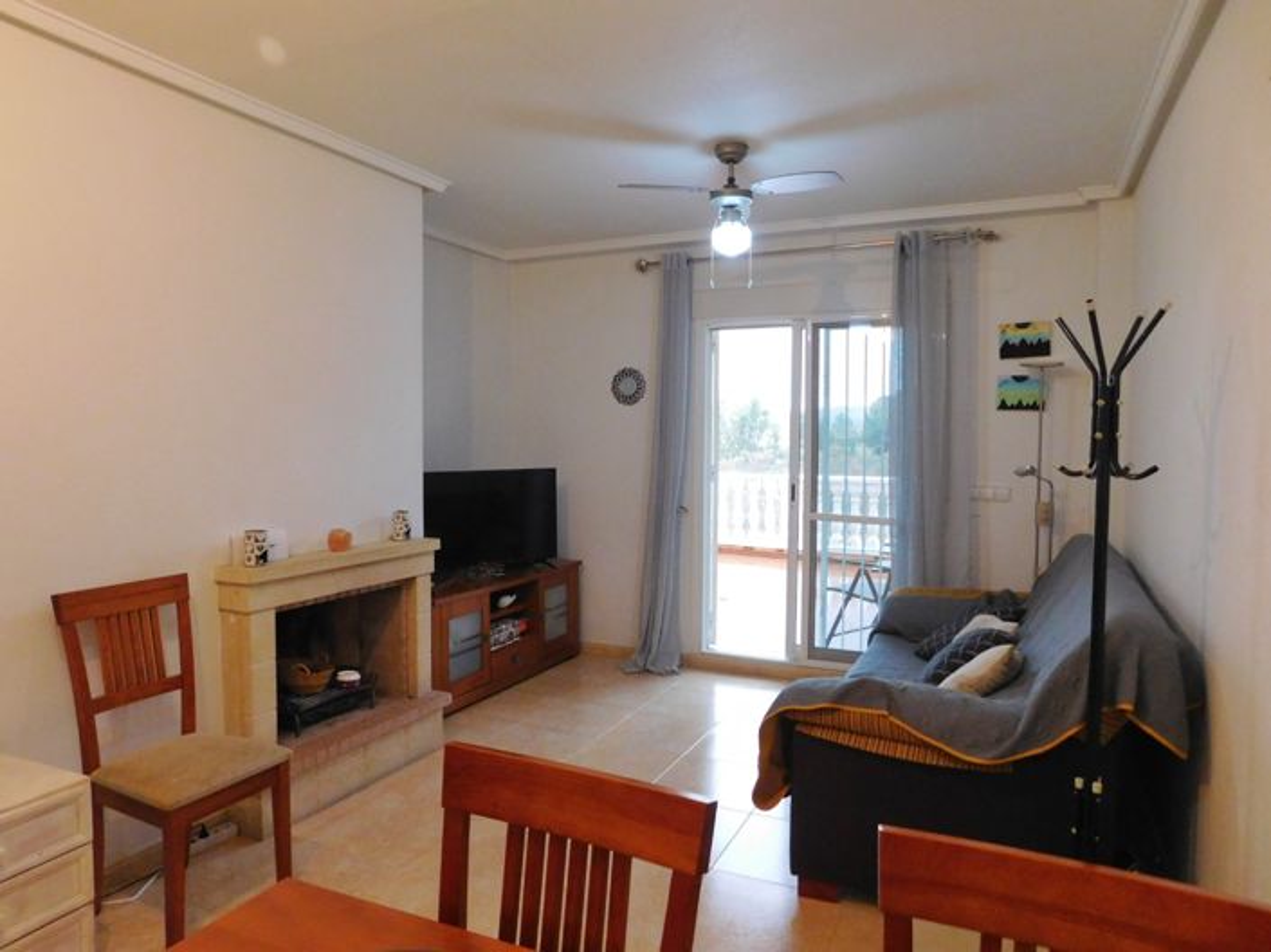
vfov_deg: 58.8
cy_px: 476
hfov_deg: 74.0
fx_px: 844
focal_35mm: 23
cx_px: 636
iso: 400
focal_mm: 4
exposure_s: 1/25
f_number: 3
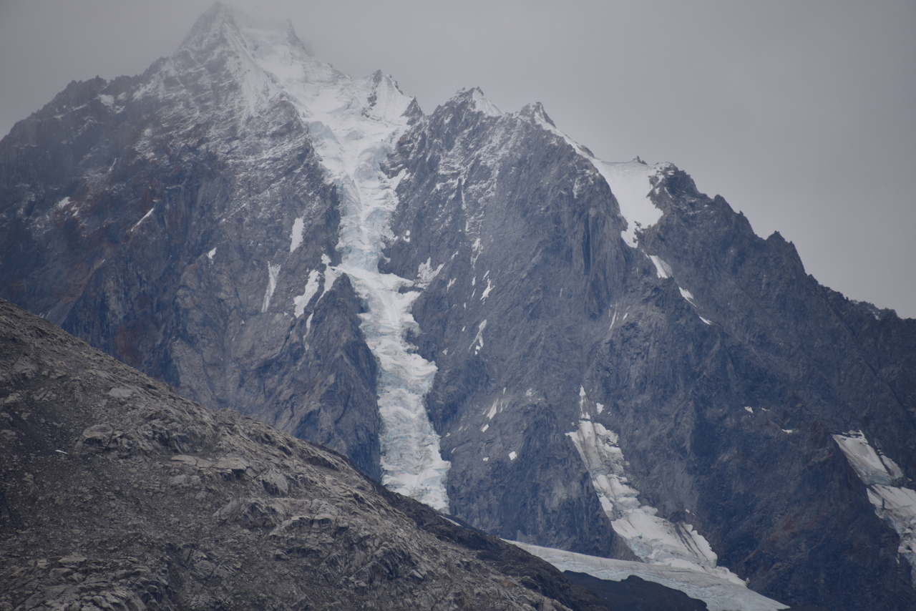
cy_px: 306
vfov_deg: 4.6
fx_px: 7635
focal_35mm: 300
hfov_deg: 6.9
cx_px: 458
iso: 200
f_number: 5.6
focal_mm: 300
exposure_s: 1/640
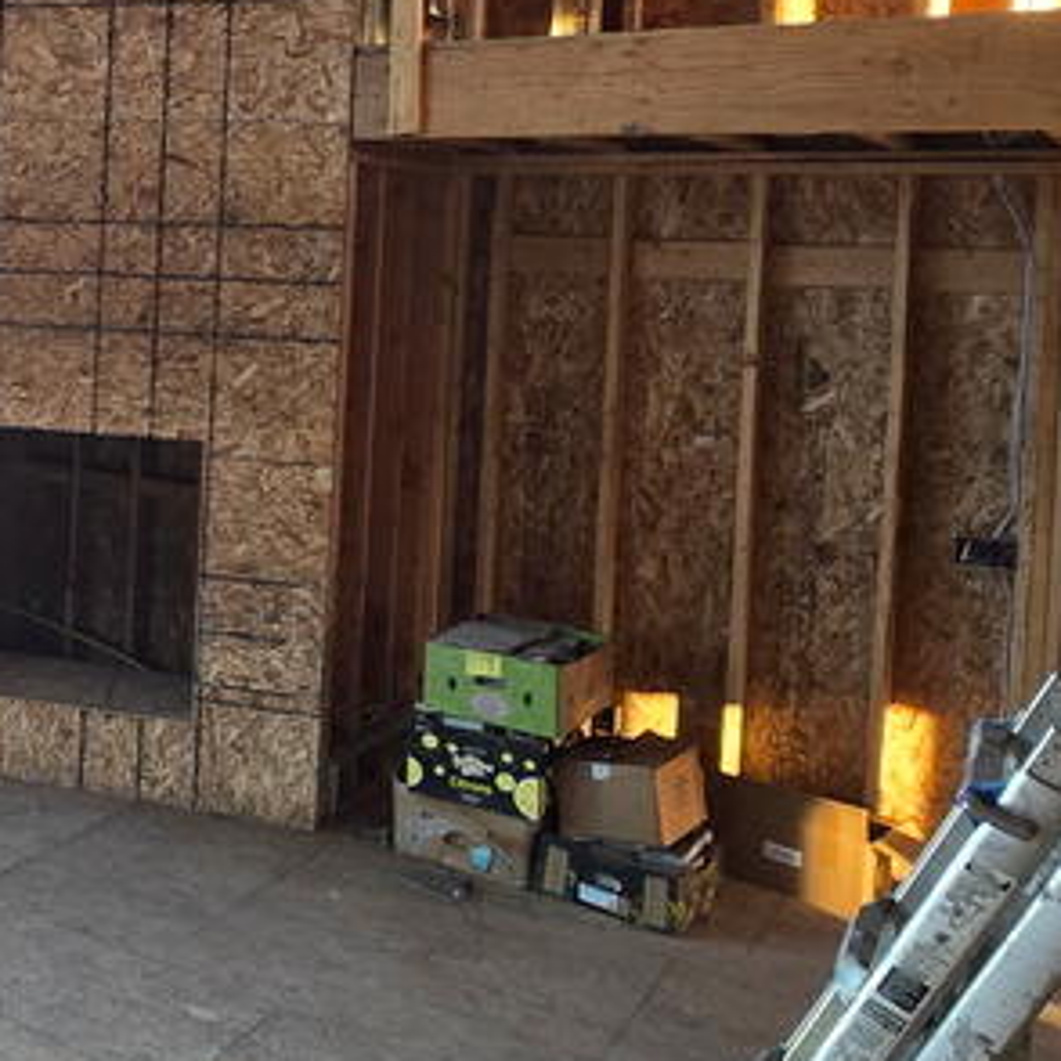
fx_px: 1387
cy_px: 296
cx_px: -379
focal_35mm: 40
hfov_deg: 30.8
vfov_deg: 40.9
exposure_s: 1/60
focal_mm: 2.2
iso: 125
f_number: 2.2
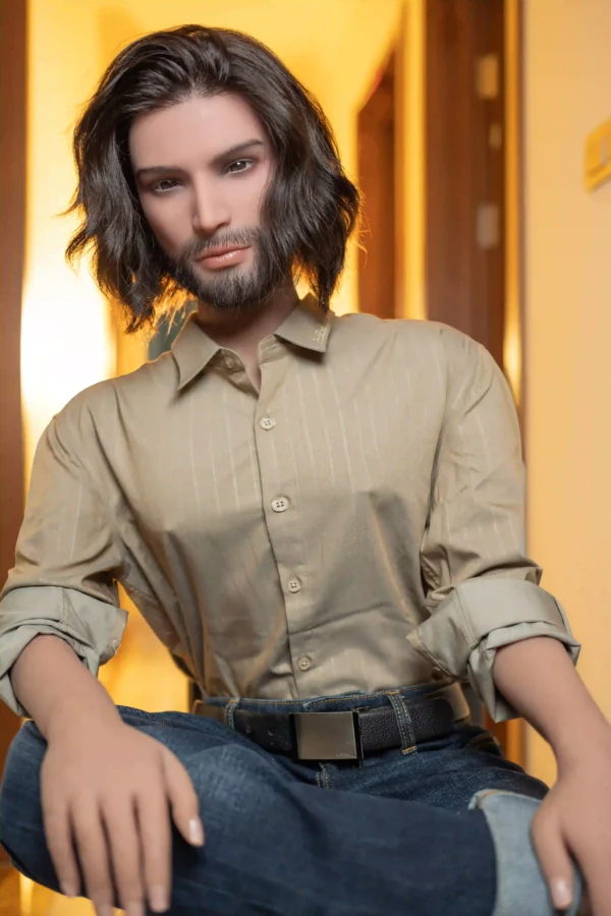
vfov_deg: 48.5
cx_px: 306
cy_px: 458
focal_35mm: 40
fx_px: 1018
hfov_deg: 33.4
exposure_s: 1/25
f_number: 2.5
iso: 200
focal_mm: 40
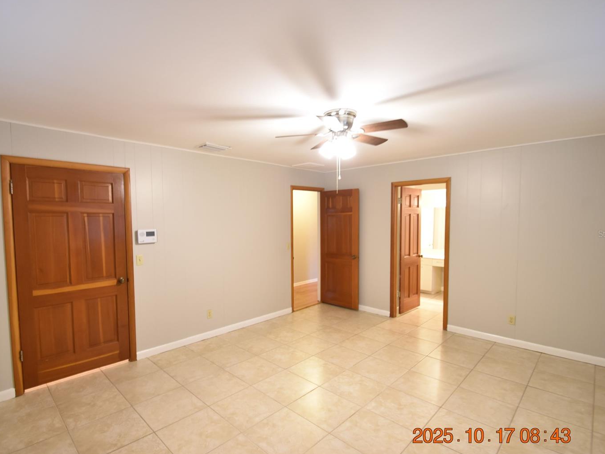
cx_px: 281
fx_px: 297
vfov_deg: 74.7
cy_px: 234
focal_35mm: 17
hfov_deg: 90.9
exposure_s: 1/10
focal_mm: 10
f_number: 3.5
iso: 800
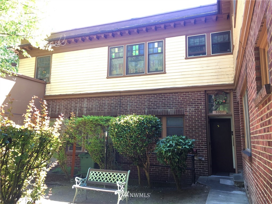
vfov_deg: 48.2
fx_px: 228
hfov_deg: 61.7
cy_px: 102
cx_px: 136
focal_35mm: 29
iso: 40
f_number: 2.2
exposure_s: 1/60
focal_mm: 4.15
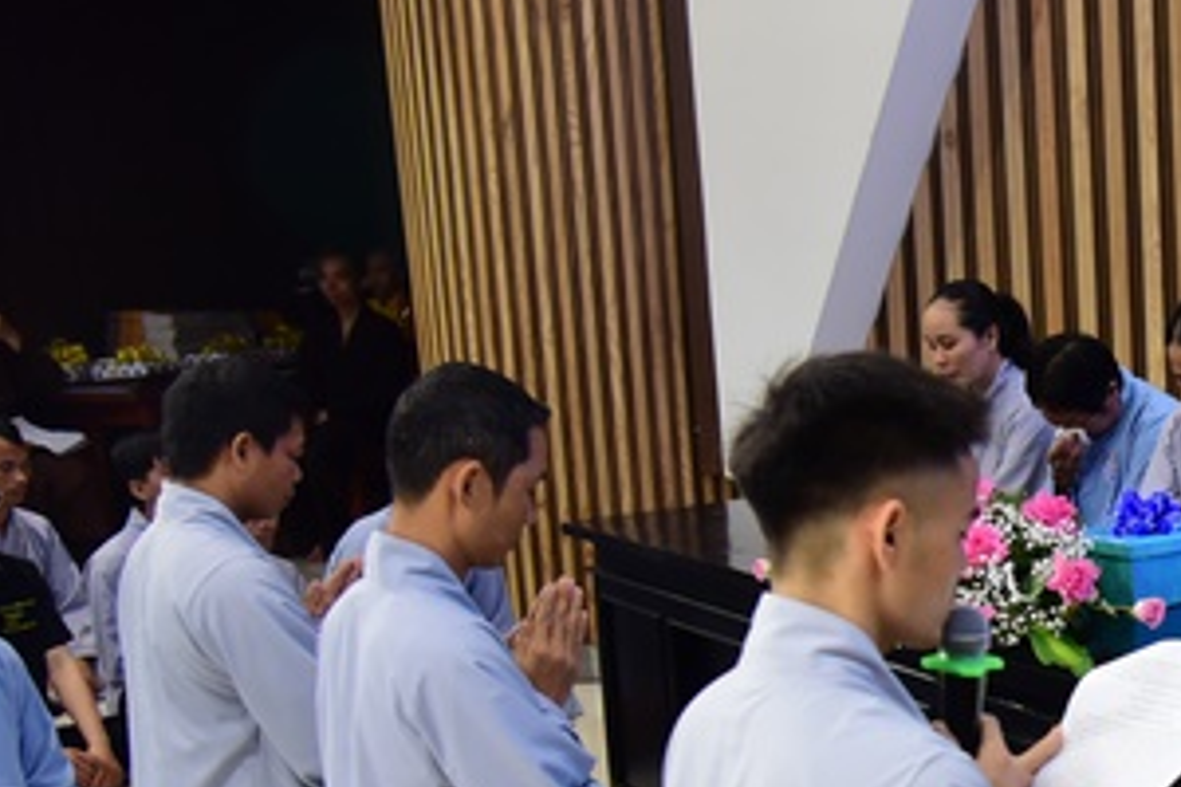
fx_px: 2132
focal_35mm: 65
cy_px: 584
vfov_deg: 20.8
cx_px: 1264
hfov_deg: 28.4
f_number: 4
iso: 1600
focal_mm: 30
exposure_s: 1/80
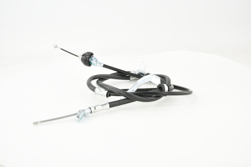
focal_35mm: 60
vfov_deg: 22.6
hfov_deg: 33.4
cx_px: 126
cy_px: 84
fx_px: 418
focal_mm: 60
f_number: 32
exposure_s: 1/2.5
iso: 100
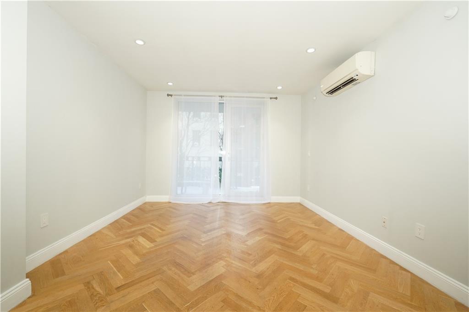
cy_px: 156
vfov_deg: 77.3
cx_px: 234
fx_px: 195
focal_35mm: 15
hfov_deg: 100.4
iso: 640
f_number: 4.5
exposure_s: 1/125
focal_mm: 10
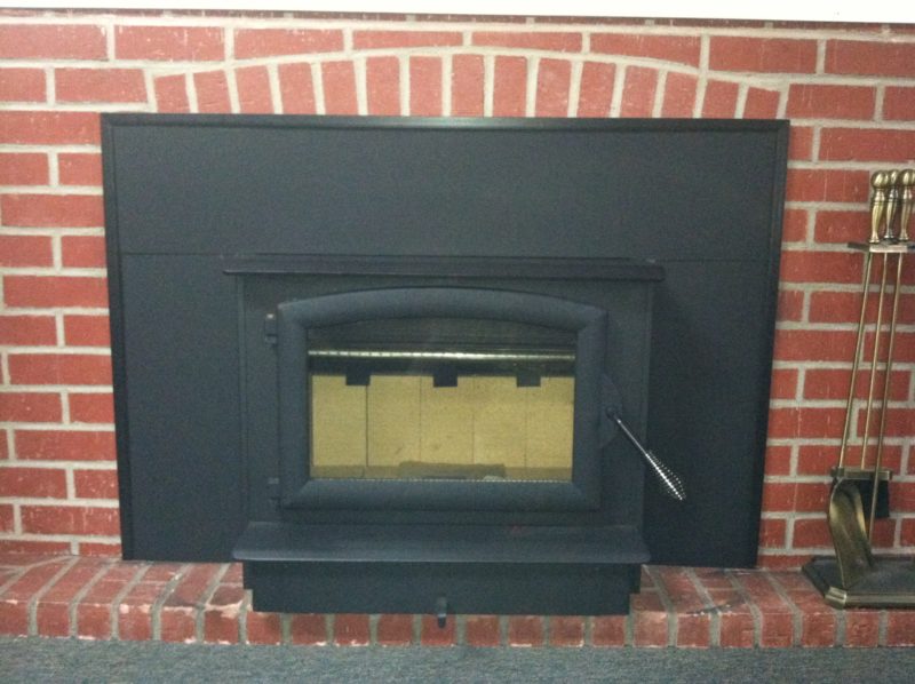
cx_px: 458
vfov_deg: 40.6
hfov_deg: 52.7
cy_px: 342
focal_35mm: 35
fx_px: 924
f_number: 2.8
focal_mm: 3.85
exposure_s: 1/15
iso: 800
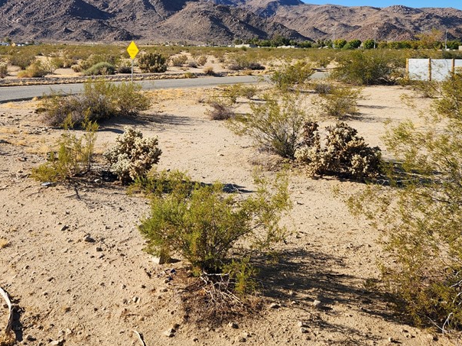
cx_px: 216
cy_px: 96
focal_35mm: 39
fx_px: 521
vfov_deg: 36.2
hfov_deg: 47.8
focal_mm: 5.4
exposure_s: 1/1399
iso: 20
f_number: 1.8
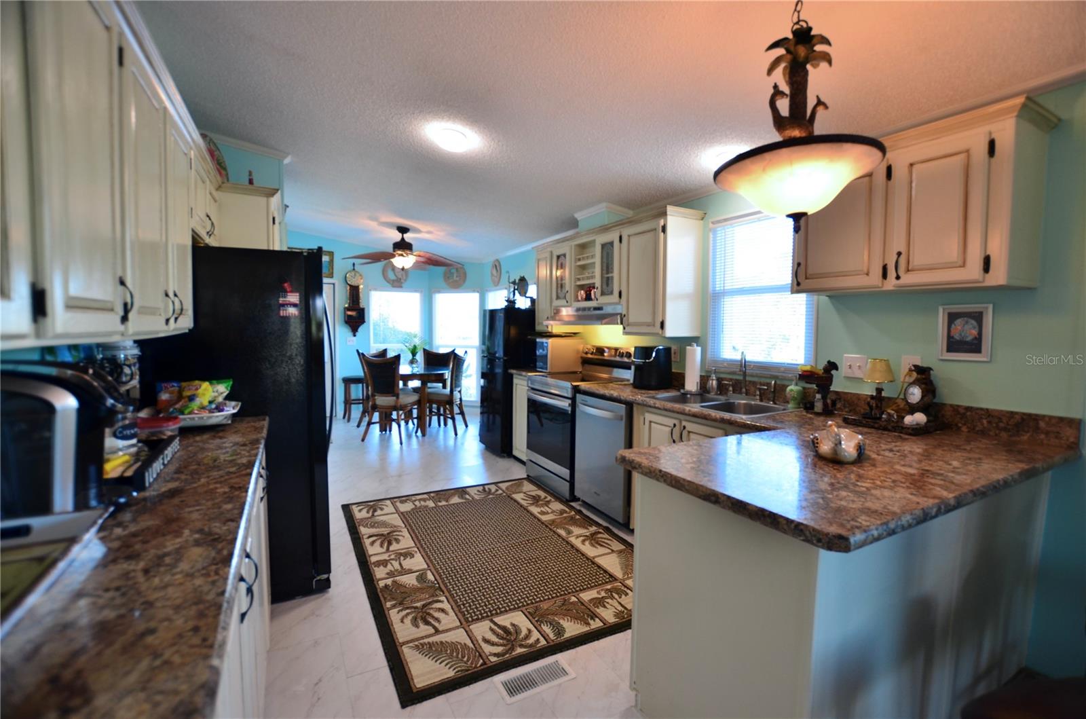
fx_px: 451
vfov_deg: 77.0
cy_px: 360
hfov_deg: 100.5
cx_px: 543
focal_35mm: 15
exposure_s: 1/40
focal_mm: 10
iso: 200
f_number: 3.5
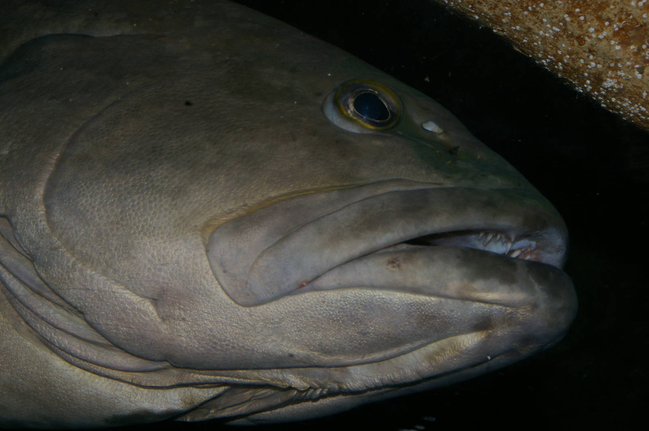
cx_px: 324
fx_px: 1216
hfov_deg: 29.9
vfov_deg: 20.1
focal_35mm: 68
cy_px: 216
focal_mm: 45
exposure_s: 1/60
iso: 400
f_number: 16
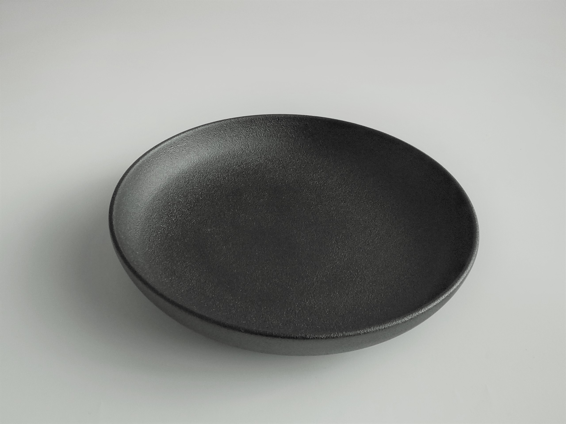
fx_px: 621
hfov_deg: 49.0
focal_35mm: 38
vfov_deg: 37.7
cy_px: 212
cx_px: 283
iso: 400
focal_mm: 4.7
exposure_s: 1/25
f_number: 2.9
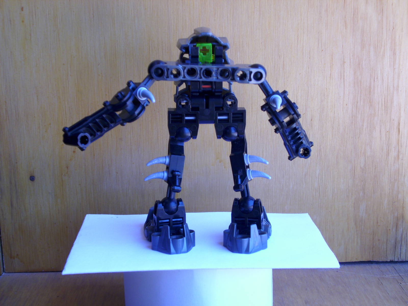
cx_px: 204
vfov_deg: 26.6
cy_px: 153
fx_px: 648
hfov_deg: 34.9
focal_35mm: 55
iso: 100
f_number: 3.8
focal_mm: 10.7
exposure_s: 1/60
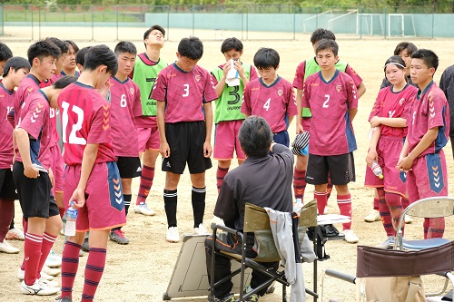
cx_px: 227
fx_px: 1475
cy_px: 151
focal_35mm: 117
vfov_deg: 11.7
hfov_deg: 17.5
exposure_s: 1/250
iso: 320
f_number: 5
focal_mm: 78.3
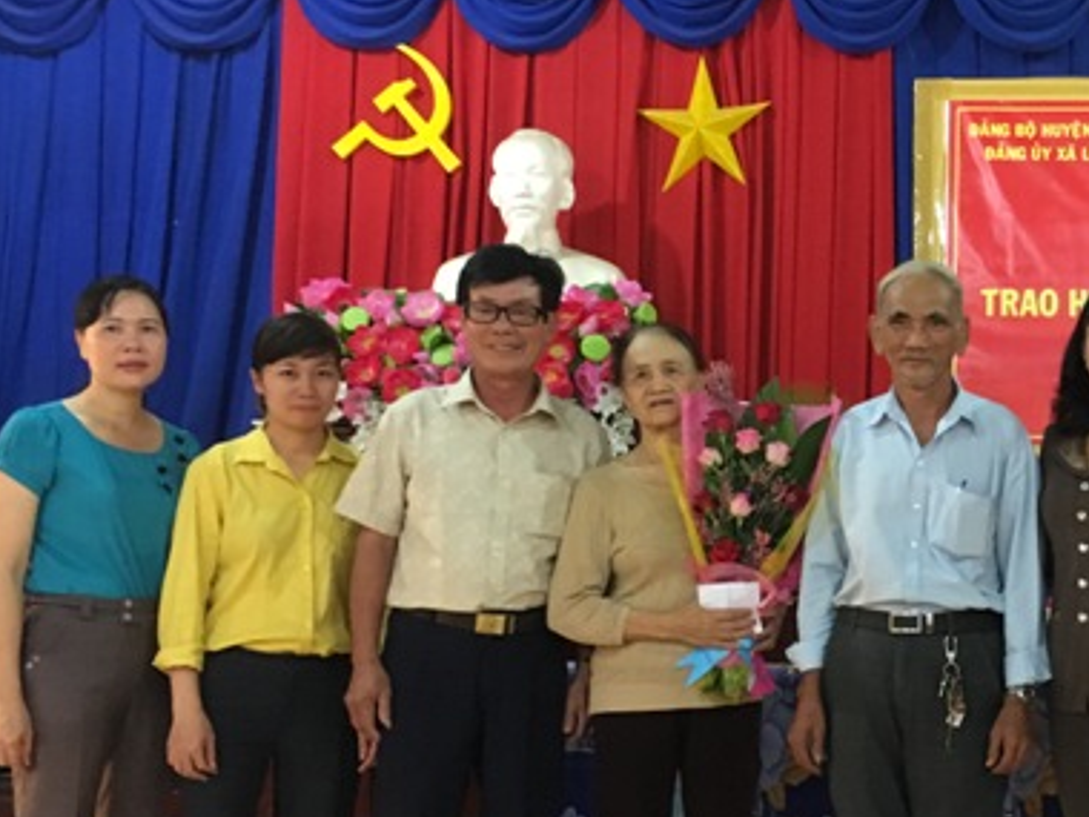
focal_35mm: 61
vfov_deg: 24.0
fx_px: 1919
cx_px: 980
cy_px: 479
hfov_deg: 30.3
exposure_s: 1/17
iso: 200
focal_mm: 4.15
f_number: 2.2
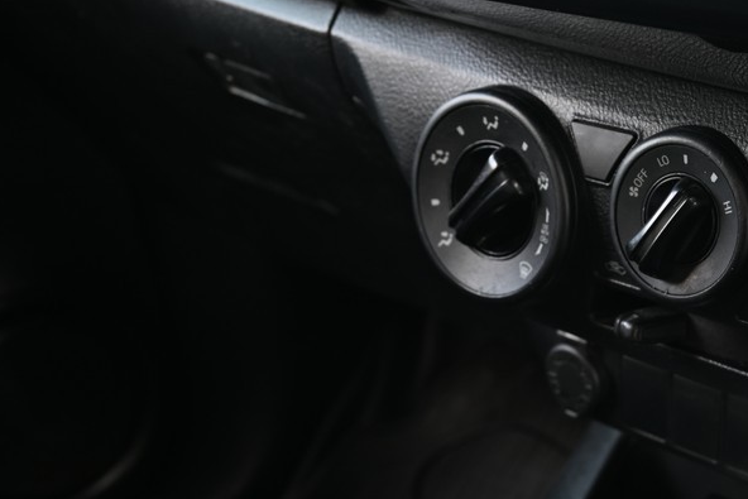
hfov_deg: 35.7
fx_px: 1081
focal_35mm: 52
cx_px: 689
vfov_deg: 25.1
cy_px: 460
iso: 280
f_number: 5.6
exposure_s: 1/20
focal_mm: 28
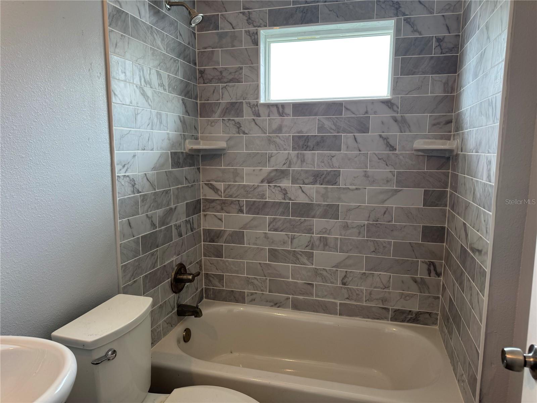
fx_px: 372
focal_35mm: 24
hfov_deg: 71.6
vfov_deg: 56.8
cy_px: 202
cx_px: 268
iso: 80
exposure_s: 1/120
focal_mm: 6.76
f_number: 1.78
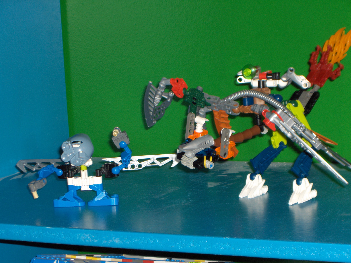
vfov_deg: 12.7
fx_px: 1186
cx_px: 176
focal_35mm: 117
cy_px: 132
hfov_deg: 16.8
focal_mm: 24
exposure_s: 1/125
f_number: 4.9
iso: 100
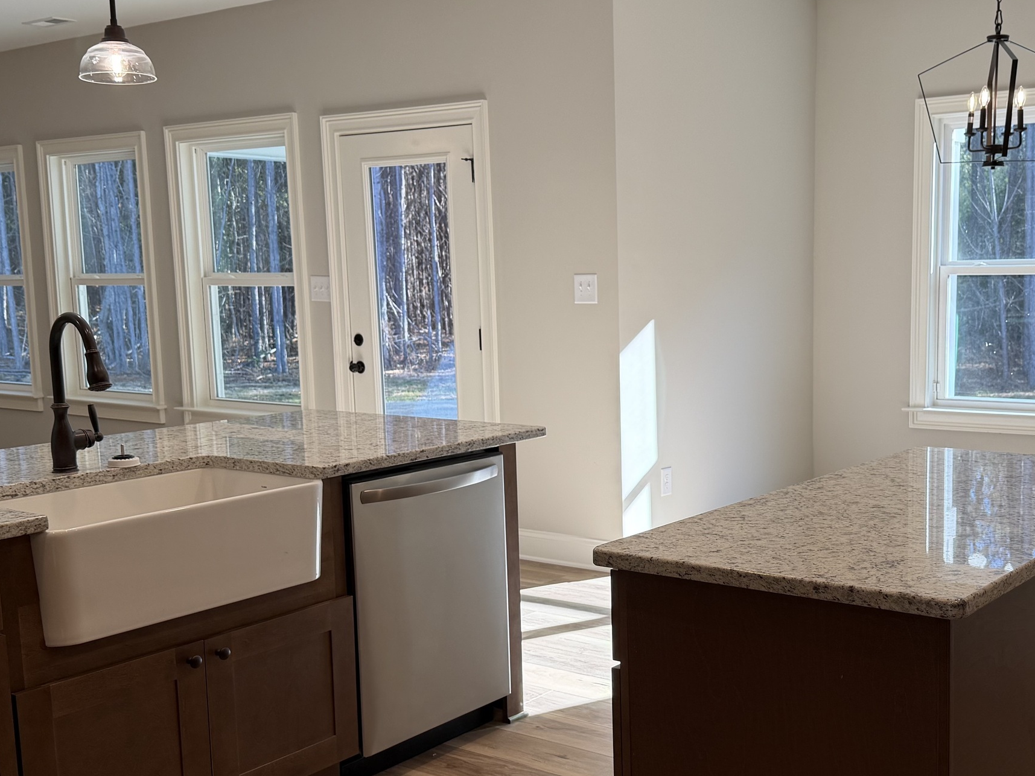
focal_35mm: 43
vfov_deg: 33.5
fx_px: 1286
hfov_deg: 43.5
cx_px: 644
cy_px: 452
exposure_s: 1/152
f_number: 1.78
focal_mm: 6.76
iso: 64
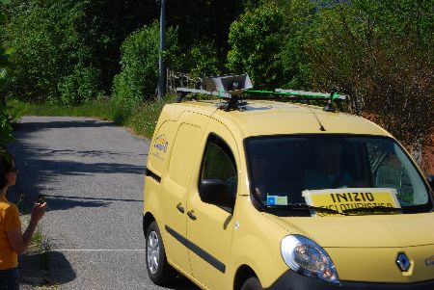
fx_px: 996
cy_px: 145
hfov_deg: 24.6
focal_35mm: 82
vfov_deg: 16.6
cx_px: 217
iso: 200
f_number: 18
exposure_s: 1/125
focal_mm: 55
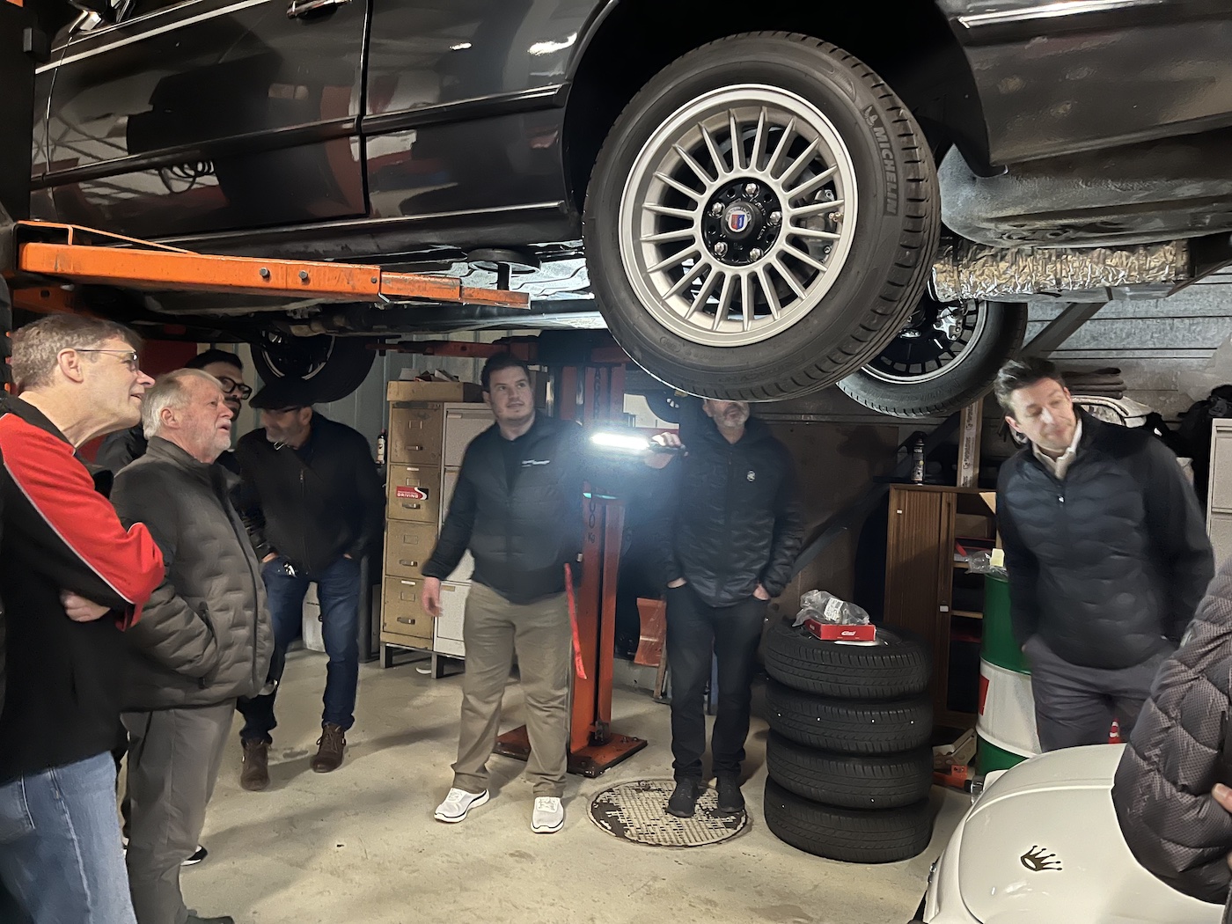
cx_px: 616
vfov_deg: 53.1
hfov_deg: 67.3
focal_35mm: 26
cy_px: 462
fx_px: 925
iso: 1000
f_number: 1.6
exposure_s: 1/25
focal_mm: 5.1
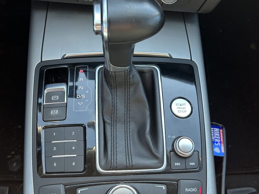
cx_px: 130
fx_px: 195
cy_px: 97
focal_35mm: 26
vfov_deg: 53.1
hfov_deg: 67.3
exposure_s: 1/121
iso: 64
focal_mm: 5.7
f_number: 1.5
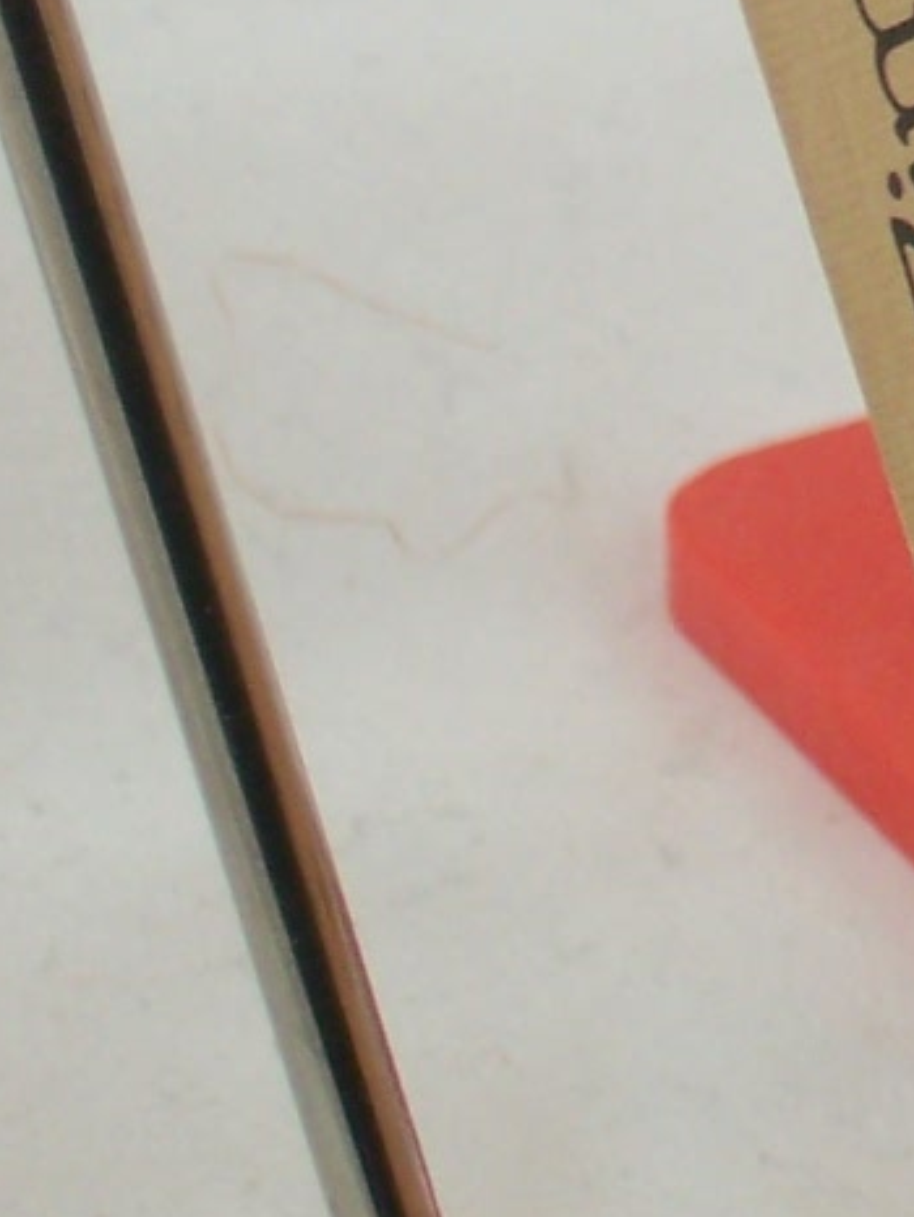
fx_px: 12662
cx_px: 1948
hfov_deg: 4.1
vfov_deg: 5.5
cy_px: -611
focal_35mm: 360
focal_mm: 13.6
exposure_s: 1/80
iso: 80
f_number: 4
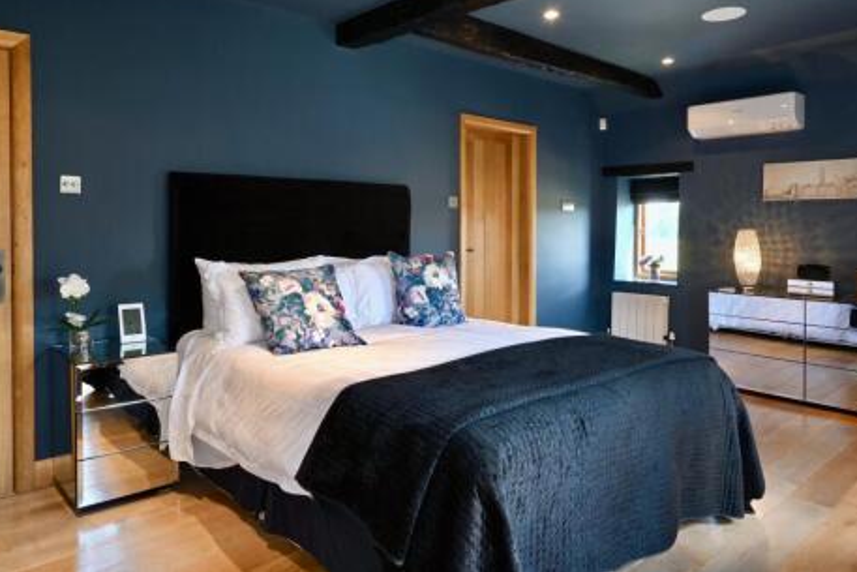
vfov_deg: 51.3
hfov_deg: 71.5
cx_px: 416
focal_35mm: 25
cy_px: 277
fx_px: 595
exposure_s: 1/6
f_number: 11
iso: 250
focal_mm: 16
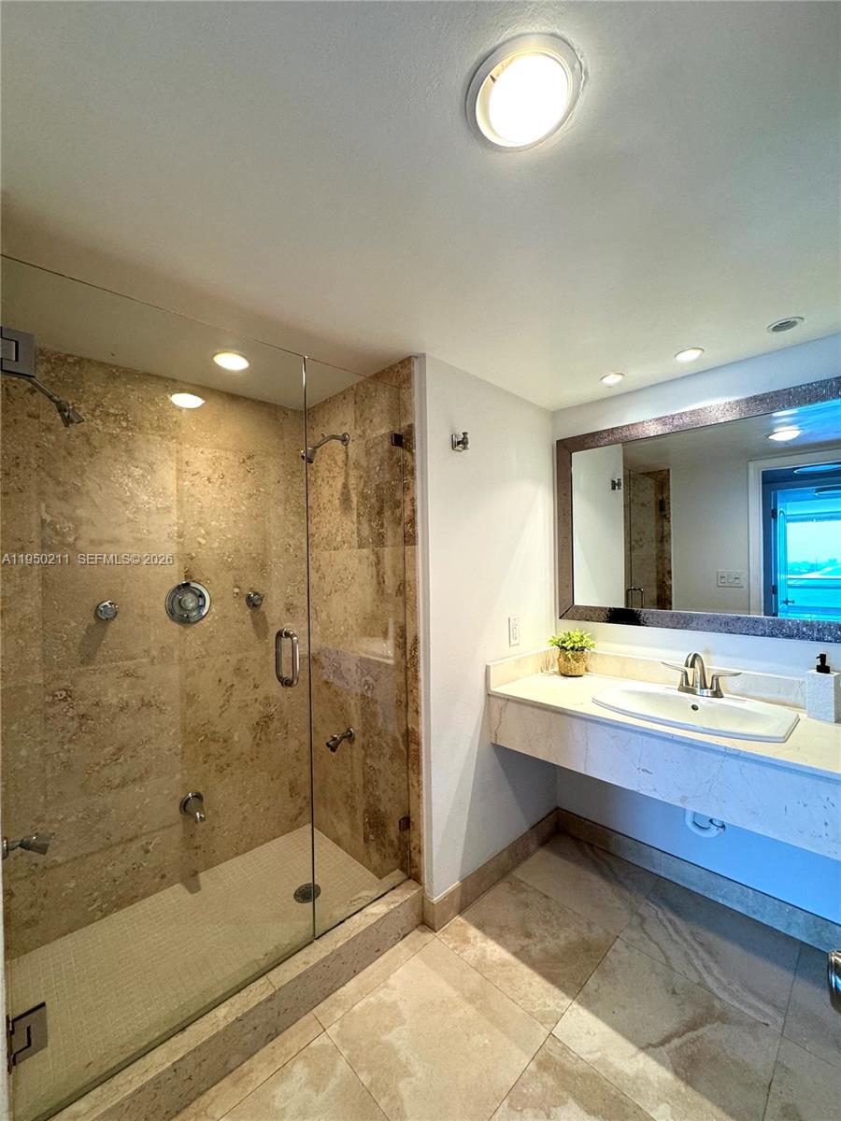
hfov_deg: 85.7
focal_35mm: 14
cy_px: 560
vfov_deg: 102.1
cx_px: 420
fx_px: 454
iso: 200
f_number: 2.2
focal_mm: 2.22
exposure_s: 1/120
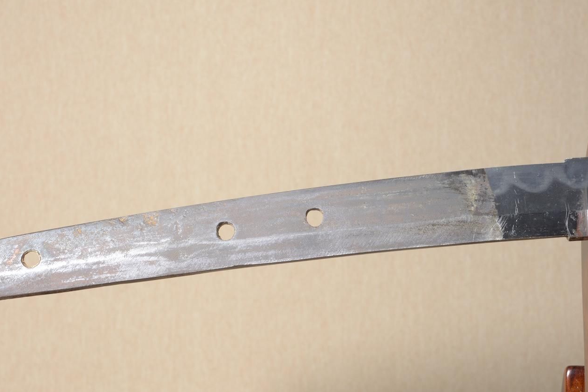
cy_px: 202
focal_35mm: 87
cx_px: 267
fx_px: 1420
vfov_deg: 15.7
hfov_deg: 23.4
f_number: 11
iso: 400
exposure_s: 1/1.6
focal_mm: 52
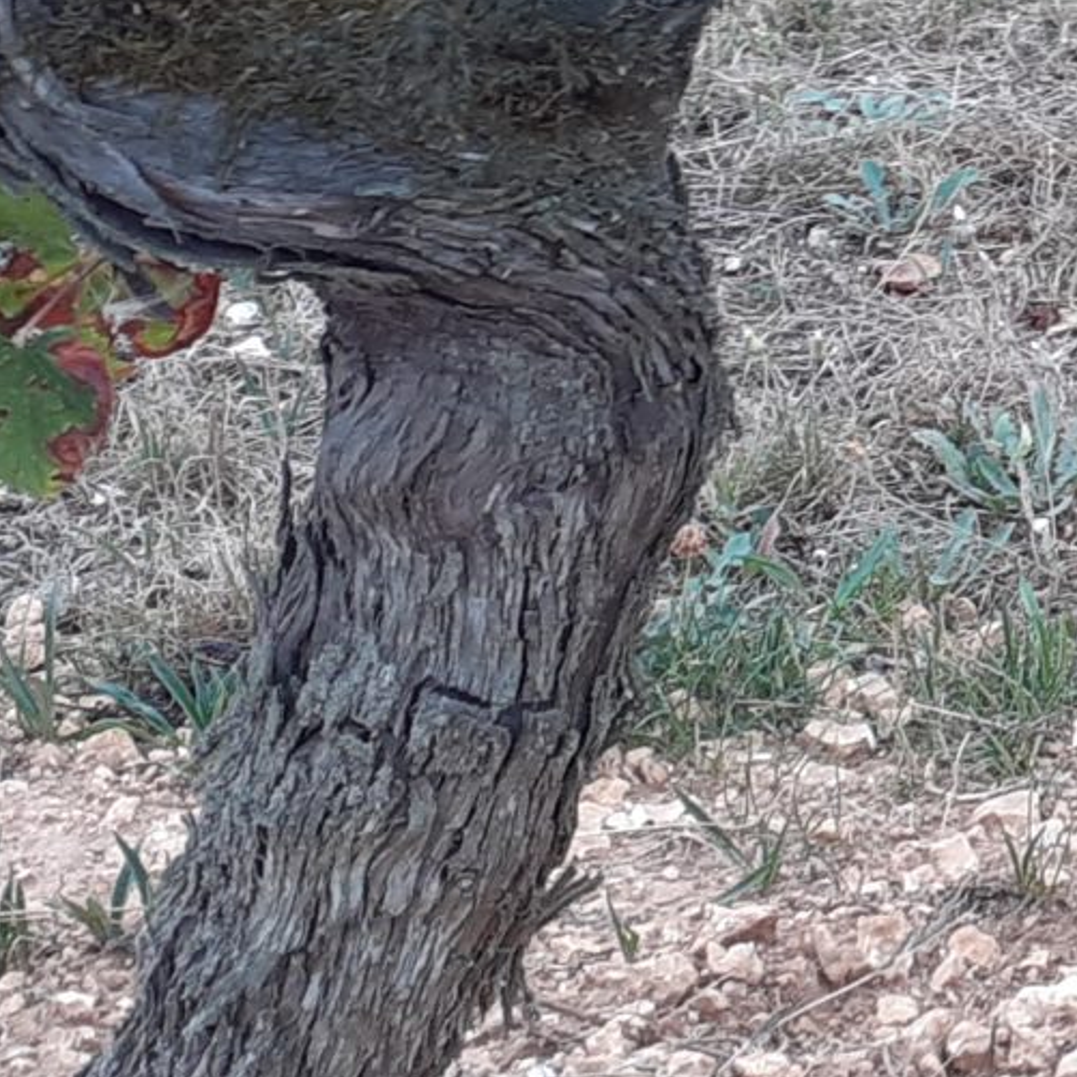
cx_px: 1973
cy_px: -320
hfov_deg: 12.9
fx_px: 4294
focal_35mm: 122
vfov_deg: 13.8
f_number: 1.9
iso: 40
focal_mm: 3.6
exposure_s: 1/128
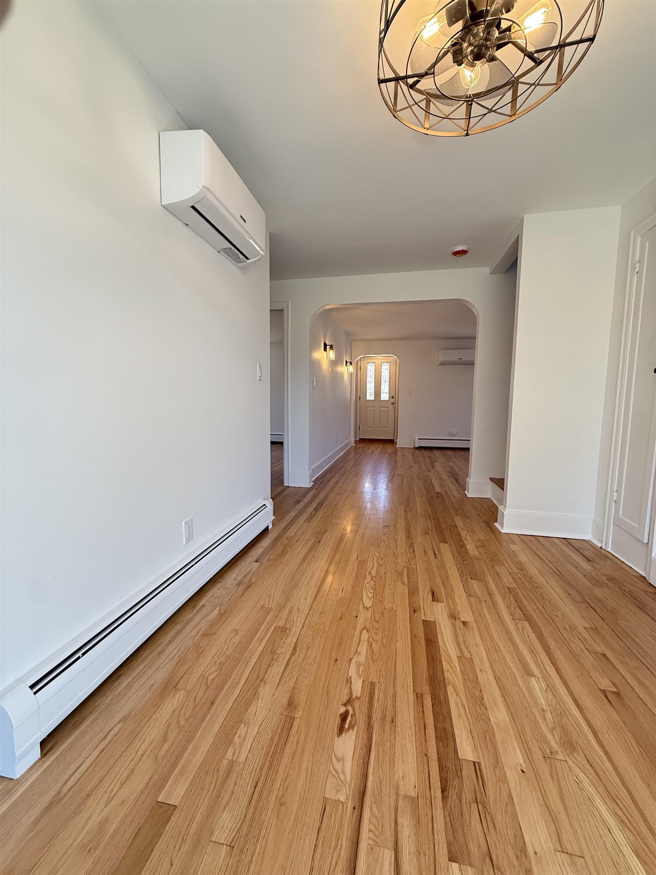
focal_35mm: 14
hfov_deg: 85.7
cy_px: 438
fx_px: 354
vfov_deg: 102.1
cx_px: 328
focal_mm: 2.22
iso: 125
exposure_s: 1/120
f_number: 2.2
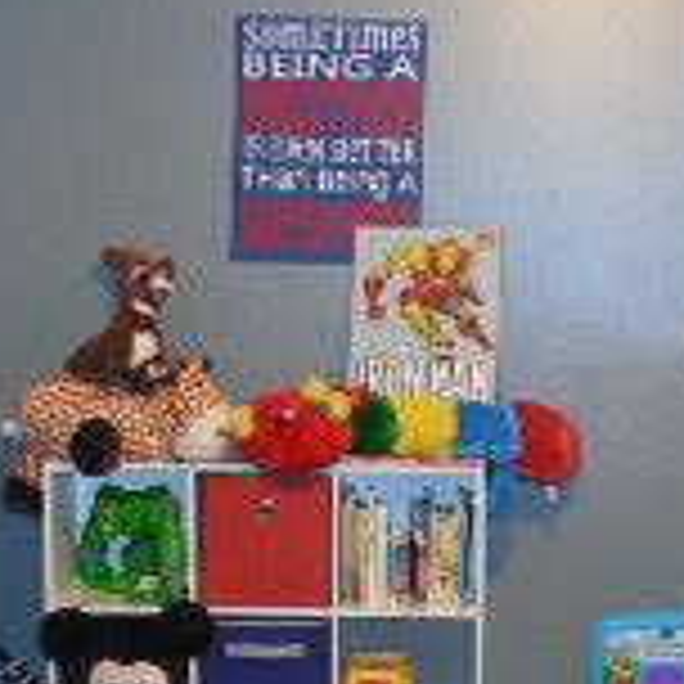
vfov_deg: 18.4
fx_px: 2079
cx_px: 387
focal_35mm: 93
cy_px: 621
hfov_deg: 18.7
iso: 280
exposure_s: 1/25
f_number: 3.3
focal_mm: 4.5
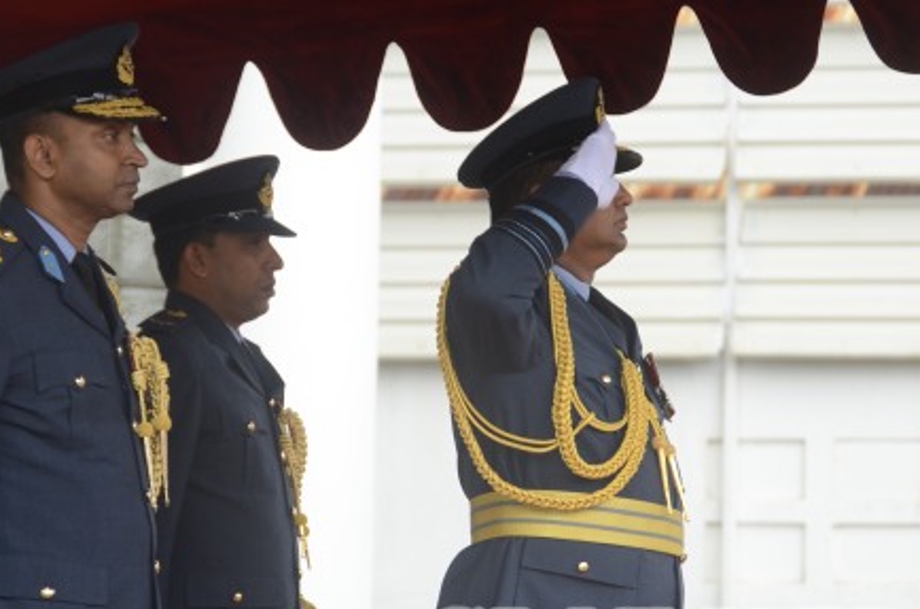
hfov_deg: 9.5
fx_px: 5549
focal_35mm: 218
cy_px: 353
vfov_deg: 6.3
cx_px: 485
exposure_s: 1/100
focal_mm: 105
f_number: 5.3
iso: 160
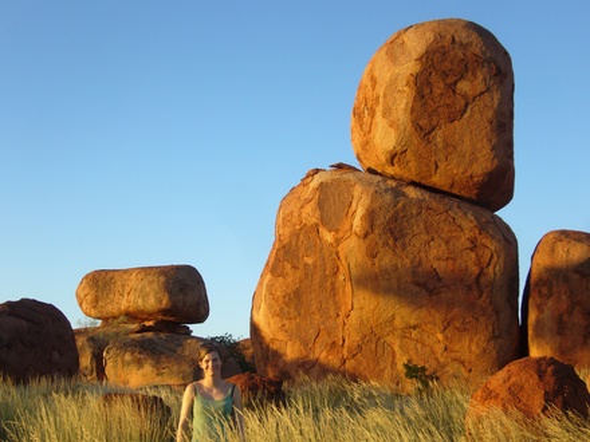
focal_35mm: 50
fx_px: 852
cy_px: 221
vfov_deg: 29.1
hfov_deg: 38.2
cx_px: 295
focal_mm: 8.3
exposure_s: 1/160
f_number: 3.3
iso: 80
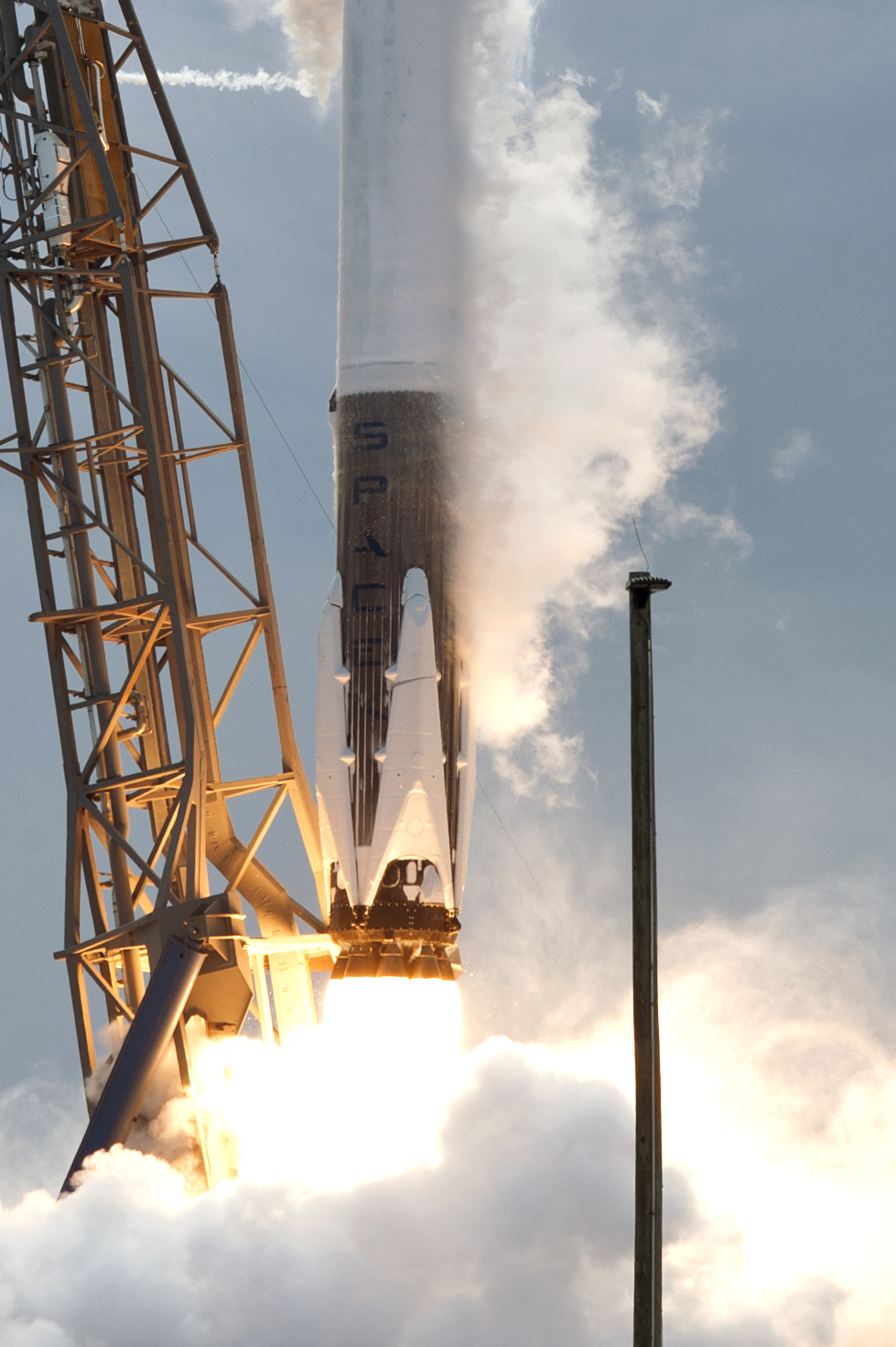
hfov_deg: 5.6
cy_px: 108
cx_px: 432
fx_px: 9194
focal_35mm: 246
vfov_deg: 8.3
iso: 200
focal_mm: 85
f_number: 11
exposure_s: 1/500
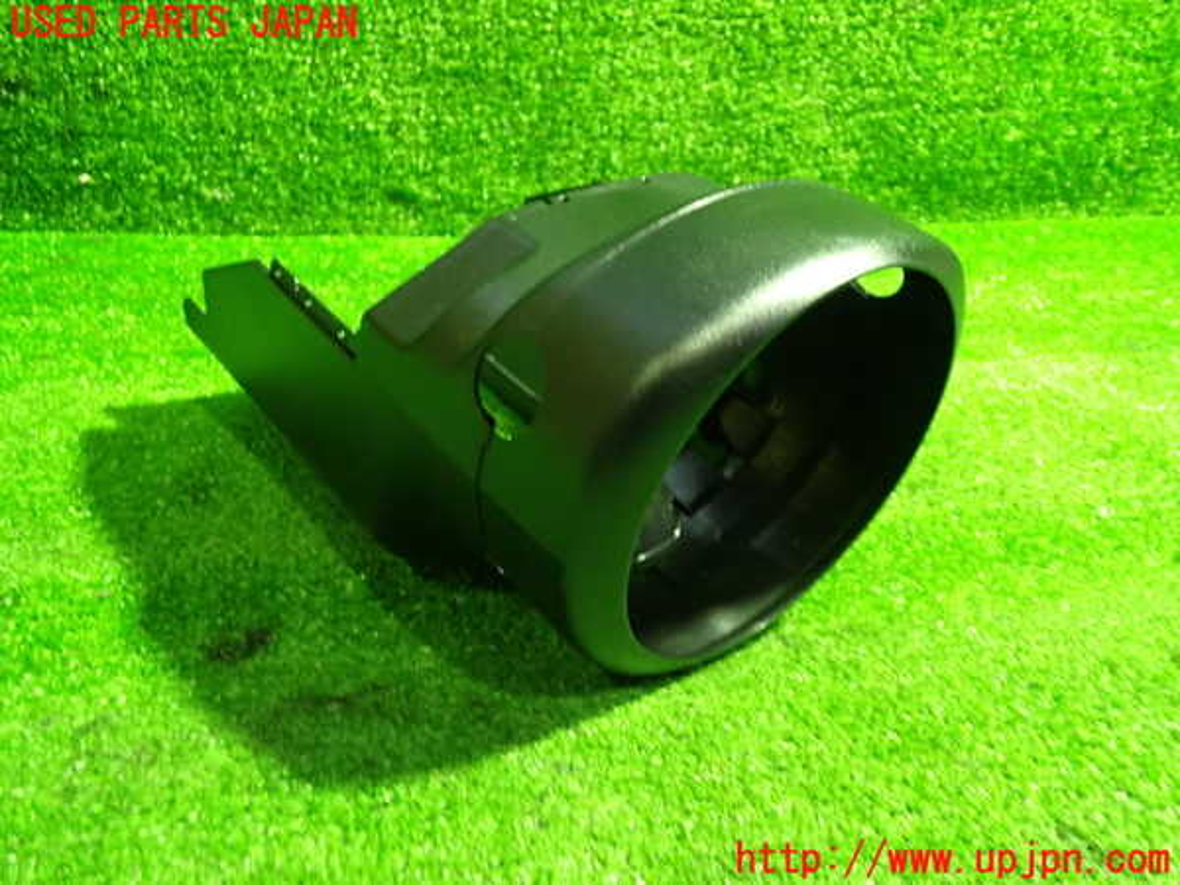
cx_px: 590
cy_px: 442
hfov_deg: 60.0
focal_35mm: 30
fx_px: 1023
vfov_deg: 46.8
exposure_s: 1/20
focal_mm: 5.4
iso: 800
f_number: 2.3
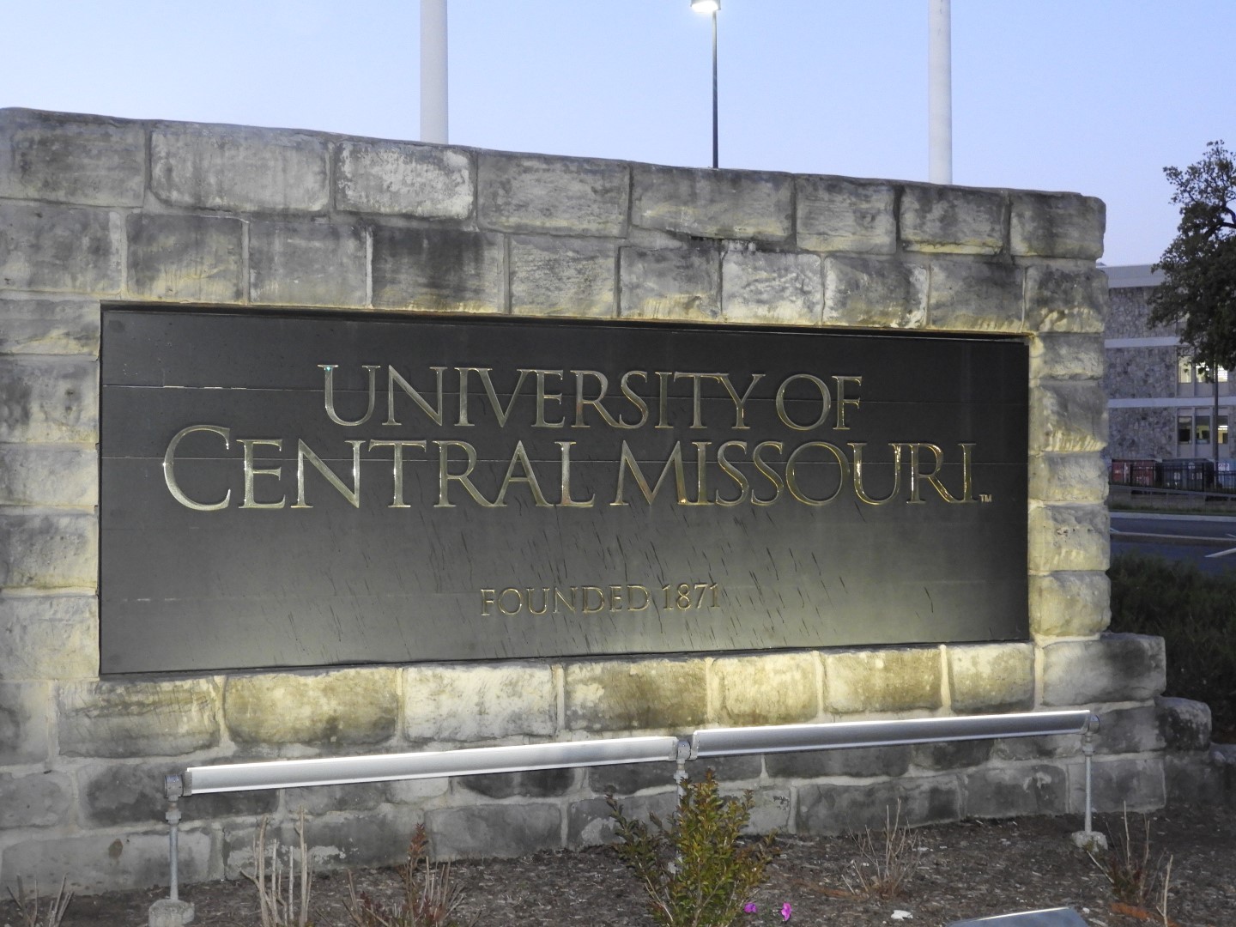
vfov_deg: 29.1
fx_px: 1785
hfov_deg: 38.2
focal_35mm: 50
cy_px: 464
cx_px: 618
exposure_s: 1/30
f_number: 4
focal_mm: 9
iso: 560
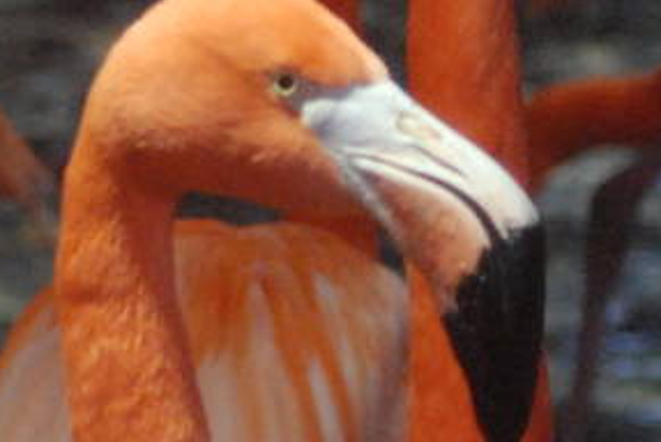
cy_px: 91
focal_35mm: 585
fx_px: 10752
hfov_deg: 3.5
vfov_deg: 2.4
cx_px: -1163
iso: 1600
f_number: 4
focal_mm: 70
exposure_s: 1/160
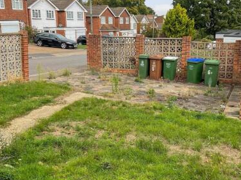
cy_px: 97
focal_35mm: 45
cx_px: 131
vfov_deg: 32.2
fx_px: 313
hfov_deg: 42.0
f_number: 1.8
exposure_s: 1/700
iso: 16
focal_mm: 3
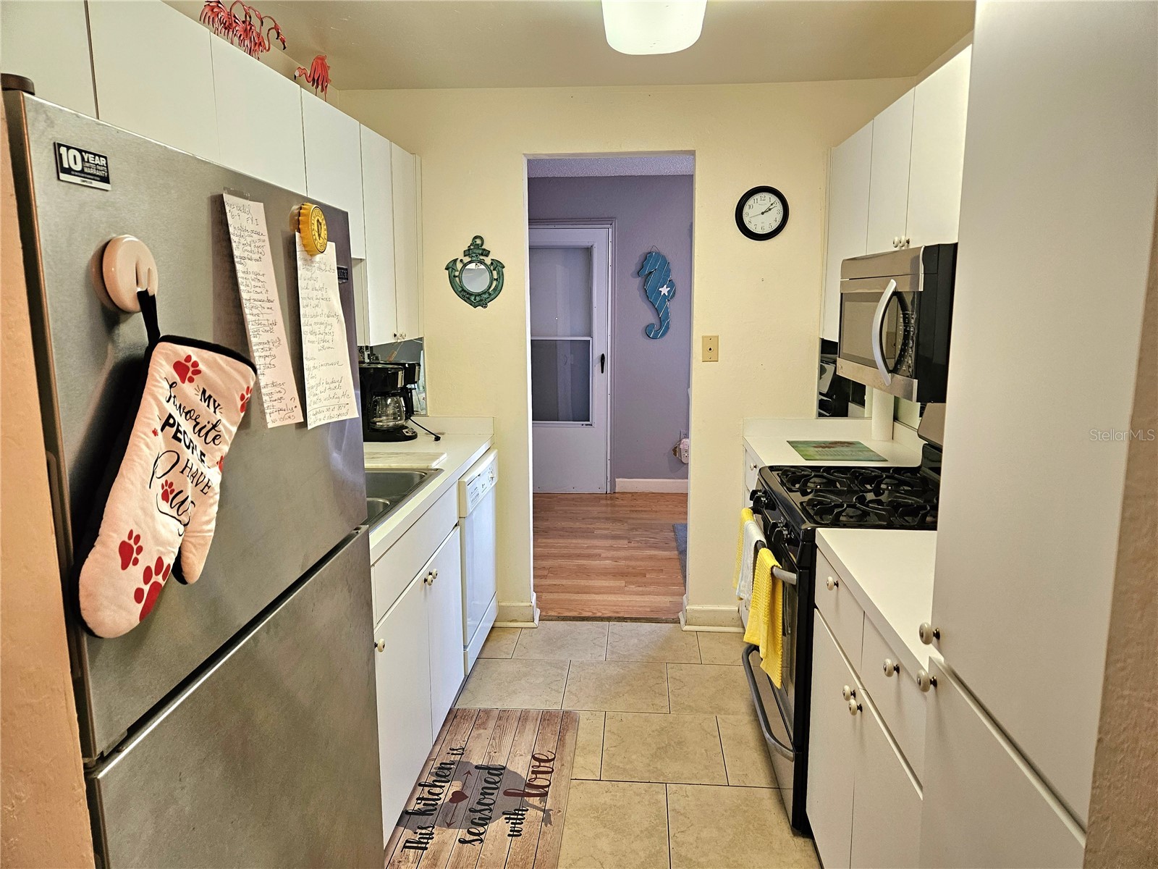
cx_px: 579
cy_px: 434
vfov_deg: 58.9
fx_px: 769
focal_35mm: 23
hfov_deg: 73.9
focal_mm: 5.4
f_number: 1.8
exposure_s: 1/120
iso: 320
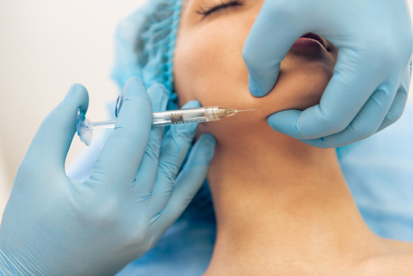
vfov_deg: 24.2
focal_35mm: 56
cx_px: 206
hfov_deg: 35.6
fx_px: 643
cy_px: 138
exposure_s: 1/100
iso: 500
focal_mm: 56
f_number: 2.8
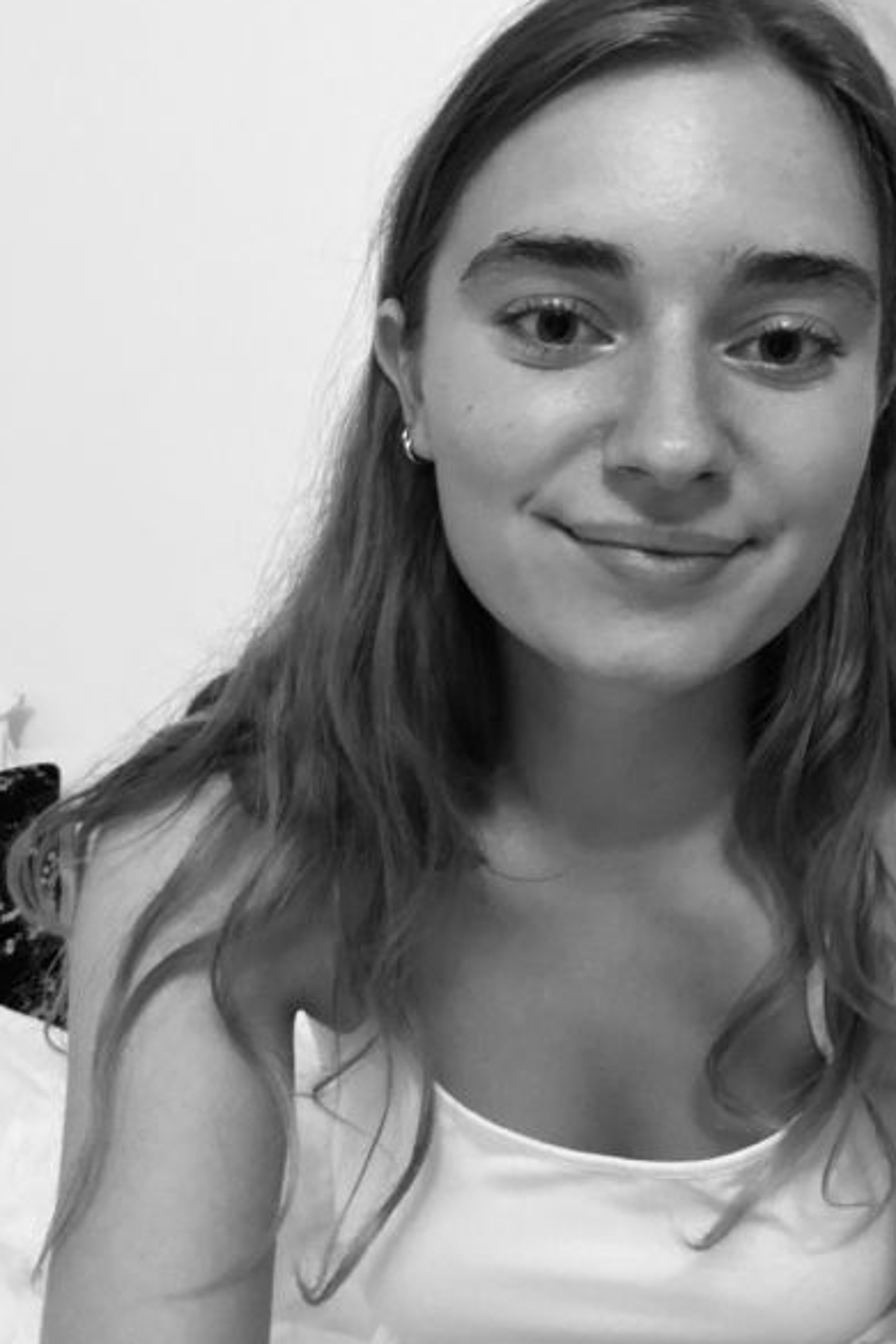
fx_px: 1195
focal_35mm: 32
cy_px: 657
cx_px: 492
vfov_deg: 58.7
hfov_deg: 41.1
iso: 1000
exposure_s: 1/16
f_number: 2.2
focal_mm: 2.71
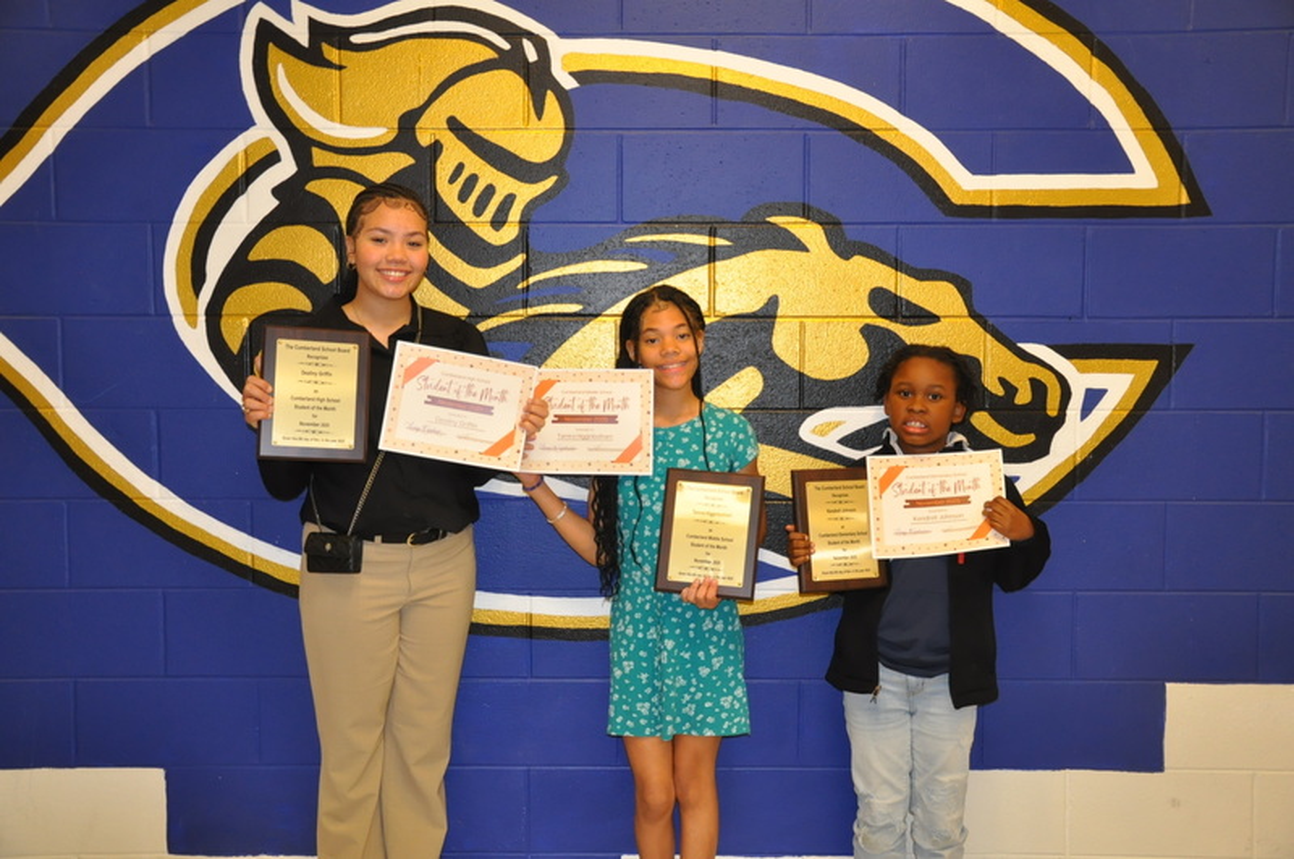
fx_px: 1346
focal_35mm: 38
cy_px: 430
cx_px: 647
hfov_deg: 51.3
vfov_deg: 35.4
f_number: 4
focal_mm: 25
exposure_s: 1/60
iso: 800
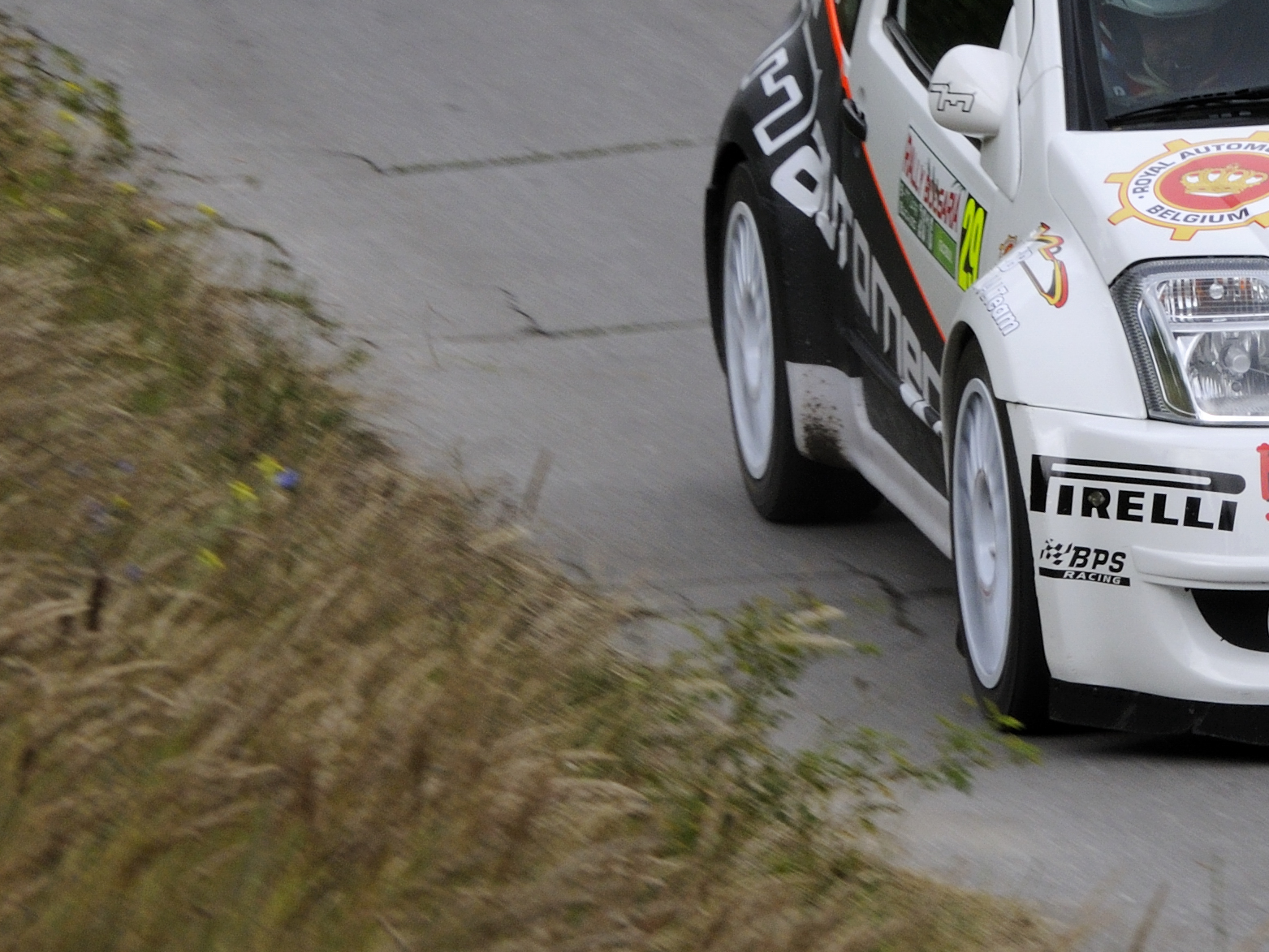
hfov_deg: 6.1
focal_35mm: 324
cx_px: 1612
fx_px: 11880
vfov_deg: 4.6
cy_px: 410
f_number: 16
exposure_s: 1/200
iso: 400
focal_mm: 82
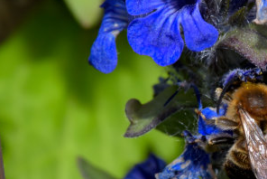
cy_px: 107
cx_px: 274
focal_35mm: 217
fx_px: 1611
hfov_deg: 9.4
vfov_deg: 6.3
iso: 1600
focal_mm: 105
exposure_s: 1/60
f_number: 36
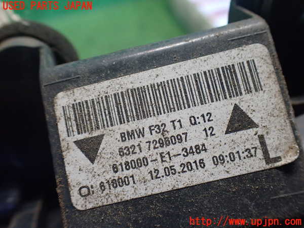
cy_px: 114
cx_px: 152
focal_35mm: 30
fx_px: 263
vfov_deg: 46.8
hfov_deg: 60.0
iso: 800
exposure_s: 1/125
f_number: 2.3
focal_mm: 5.4
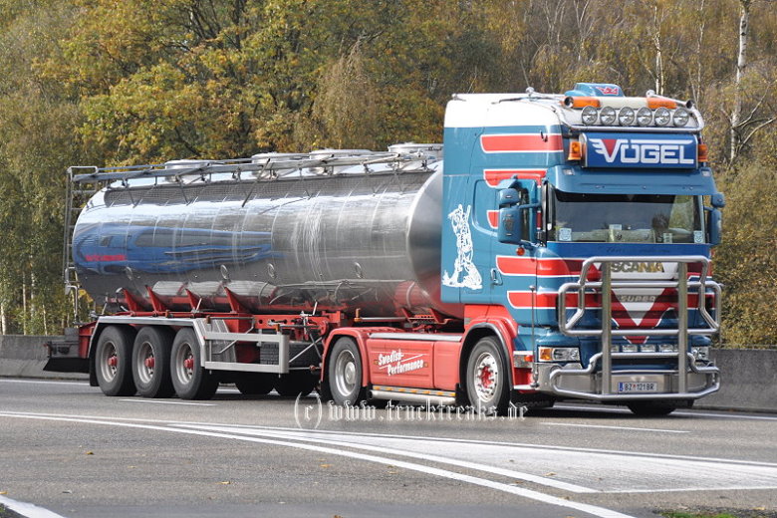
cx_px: 388
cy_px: 259
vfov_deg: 8.7
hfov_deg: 13.0
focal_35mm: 158
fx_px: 3399
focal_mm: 105
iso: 640
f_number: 5.3
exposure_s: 1/1000
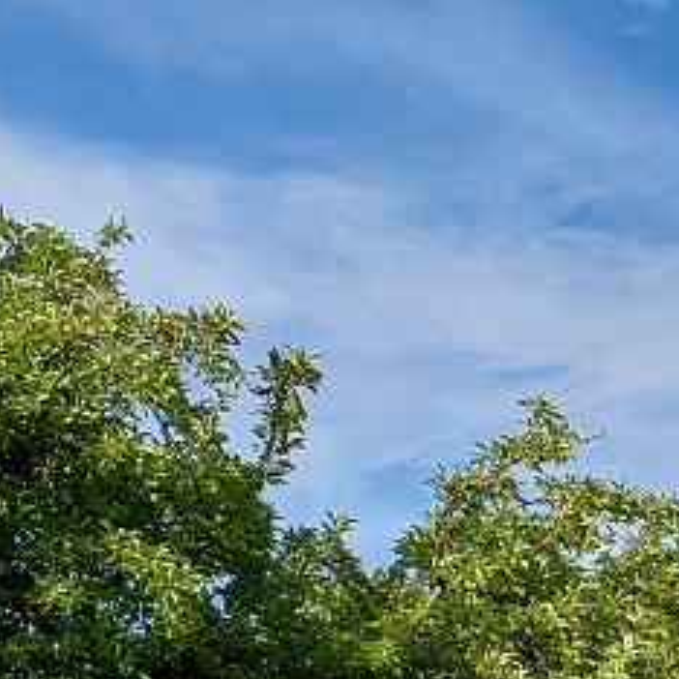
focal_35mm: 109
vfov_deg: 15.9
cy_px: 463
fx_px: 2419
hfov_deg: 14.0
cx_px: 1271
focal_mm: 5.23
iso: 40
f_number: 1.8
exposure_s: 1/1805
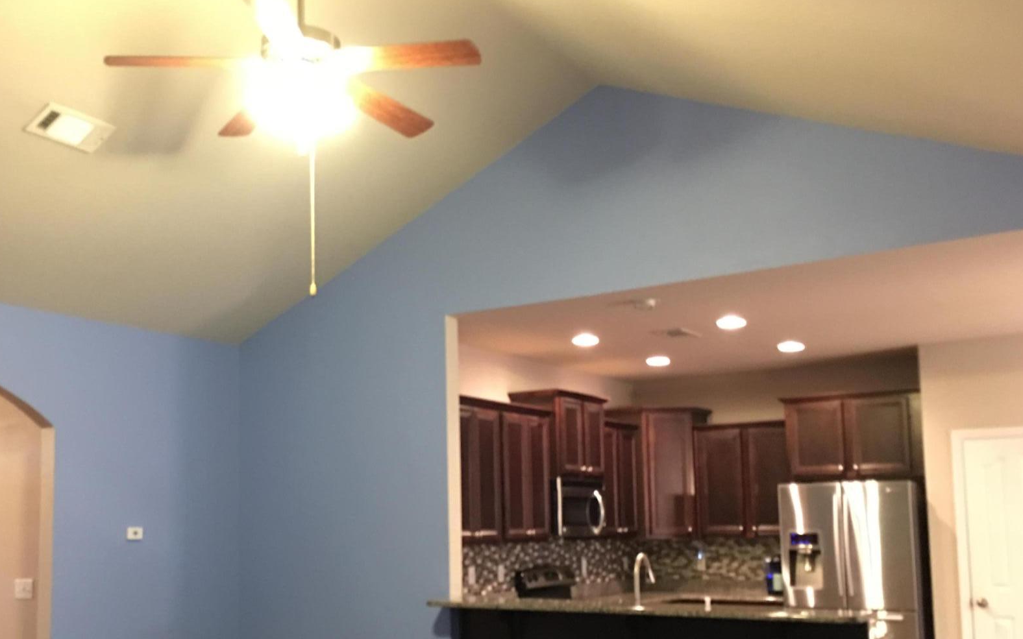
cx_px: 413
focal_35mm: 39
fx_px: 1087
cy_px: 451
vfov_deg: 32.4
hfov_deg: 50.1
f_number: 2.2
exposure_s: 1/4
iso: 160
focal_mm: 4.15
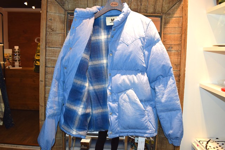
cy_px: 75
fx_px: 169
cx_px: 112
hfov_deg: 67.3
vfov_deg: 48.0
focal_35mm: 27
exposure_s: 1/100
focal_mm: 18
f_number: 5
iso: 800
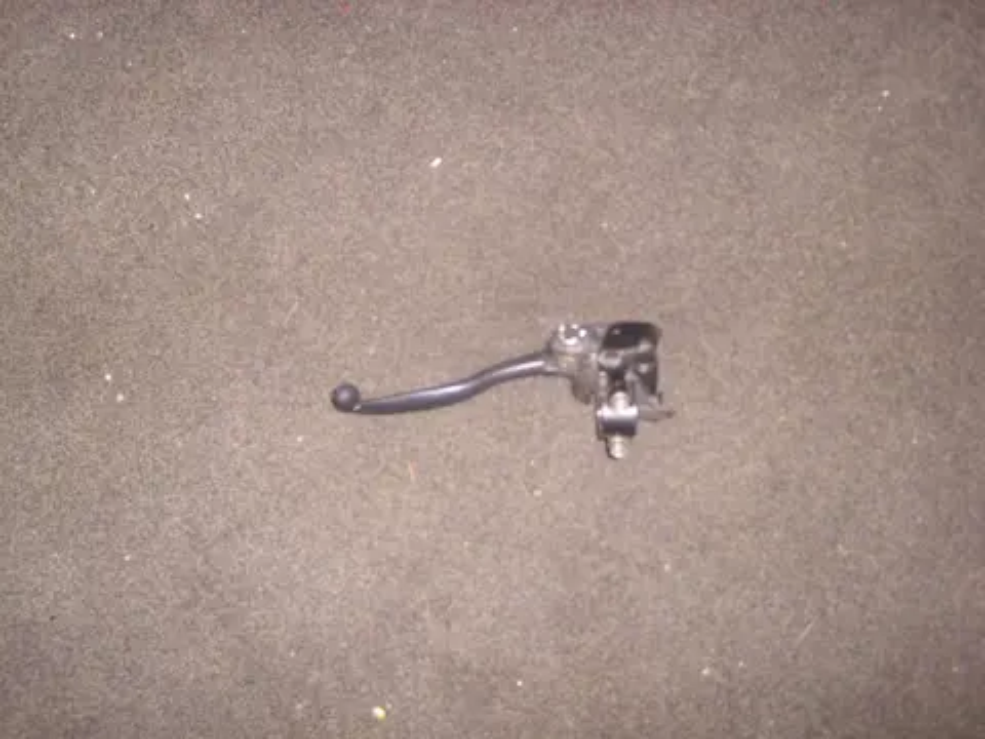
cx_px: 492
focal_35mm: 35
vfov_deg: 40.7
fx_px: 996
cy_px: 370
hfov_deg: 52.6
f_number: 2.8
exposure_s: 1/30
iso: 100
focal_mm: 5.8
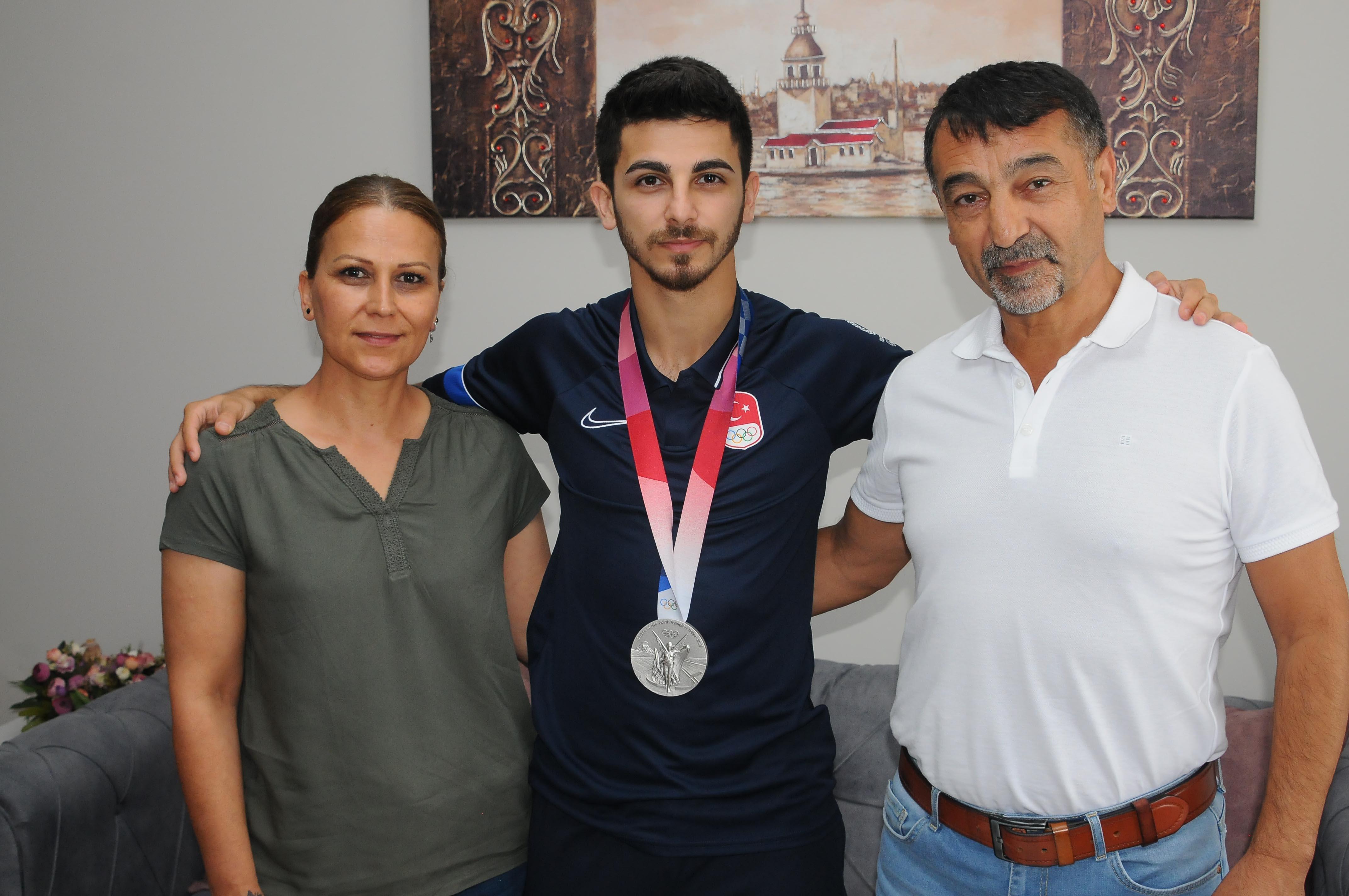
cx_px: 674
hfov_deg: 46.4
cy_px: 448
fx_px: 1572
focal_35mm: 42
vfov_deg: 31.8
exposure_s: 1/60
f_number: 5
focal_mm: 28
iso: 800
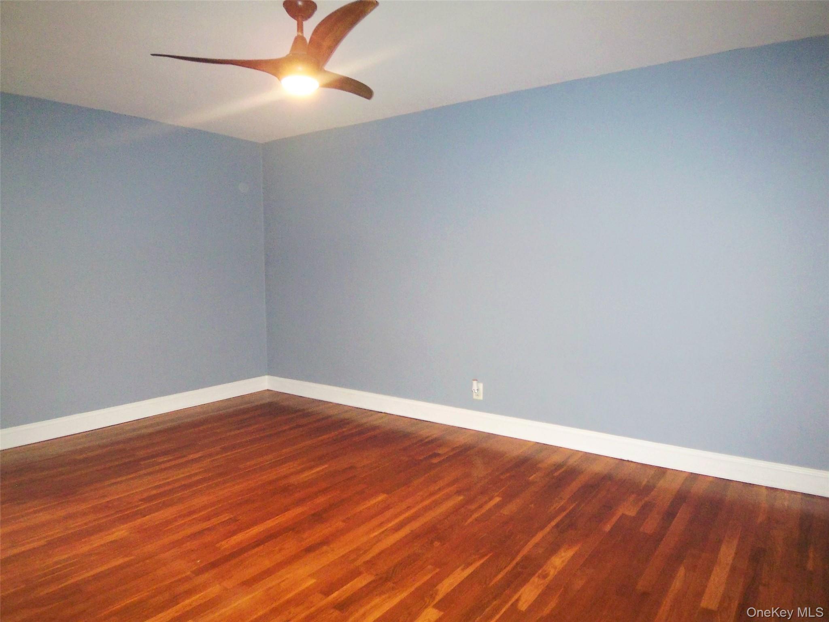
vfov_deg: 58.9
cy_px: 311
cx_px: 414
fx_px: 551
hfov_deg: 73.9
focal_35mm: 23
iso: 200
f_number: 2.8
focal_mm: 3.8
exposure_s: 1/30
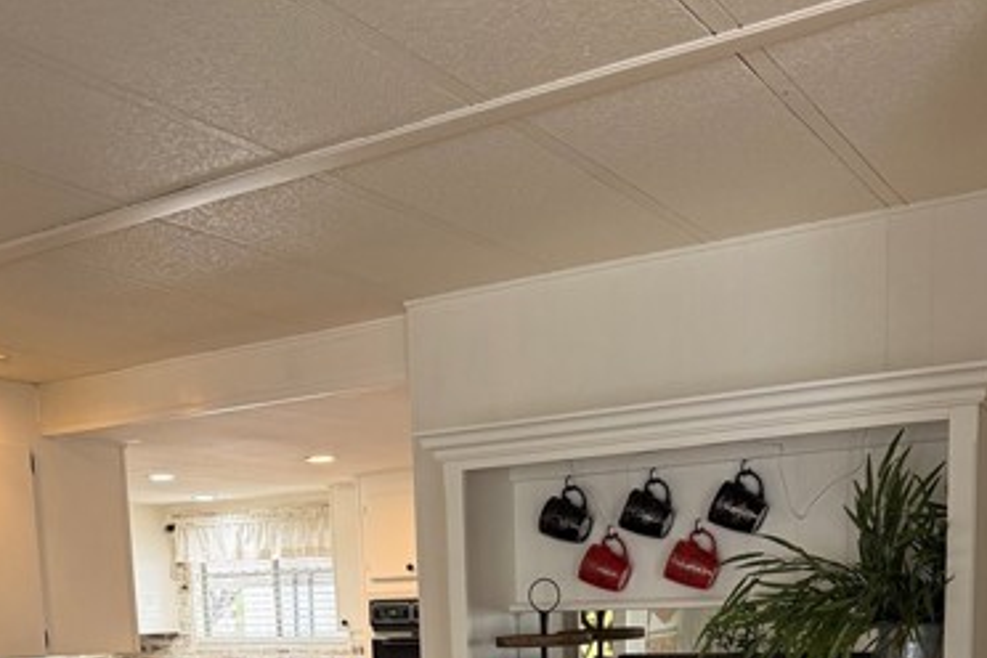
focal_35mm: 43
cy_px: 783
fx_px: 1179
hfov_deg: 45.4
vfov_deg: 27.5
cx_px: 488
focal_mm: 6.76
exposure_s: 1/60
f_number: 1.78
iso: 250
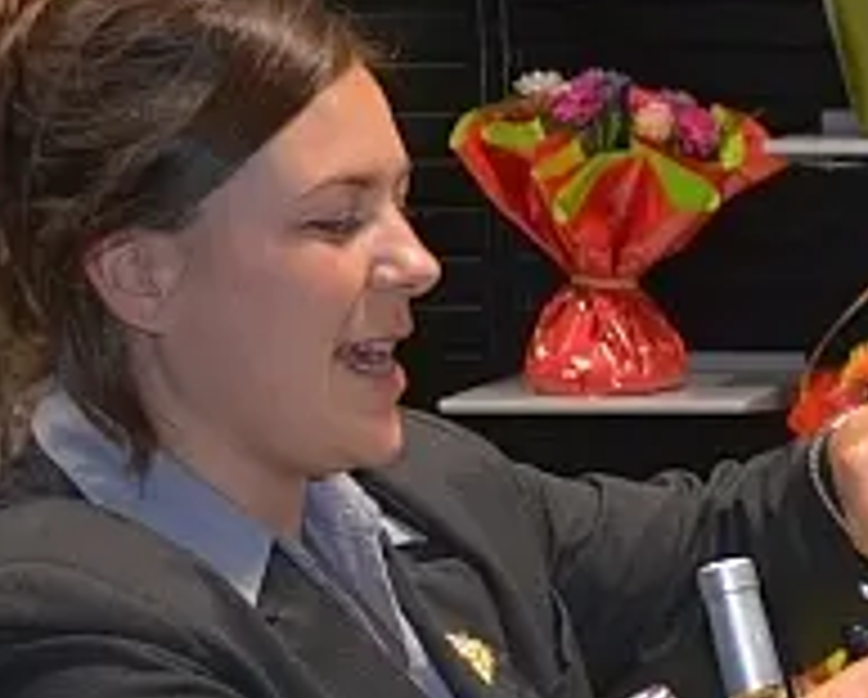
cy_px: 666
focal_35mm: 128
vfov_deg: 12.0
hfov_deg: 13.9
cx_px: 1399
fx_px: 3293
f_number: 3.8
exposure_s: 1/80
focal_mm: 22
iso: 400
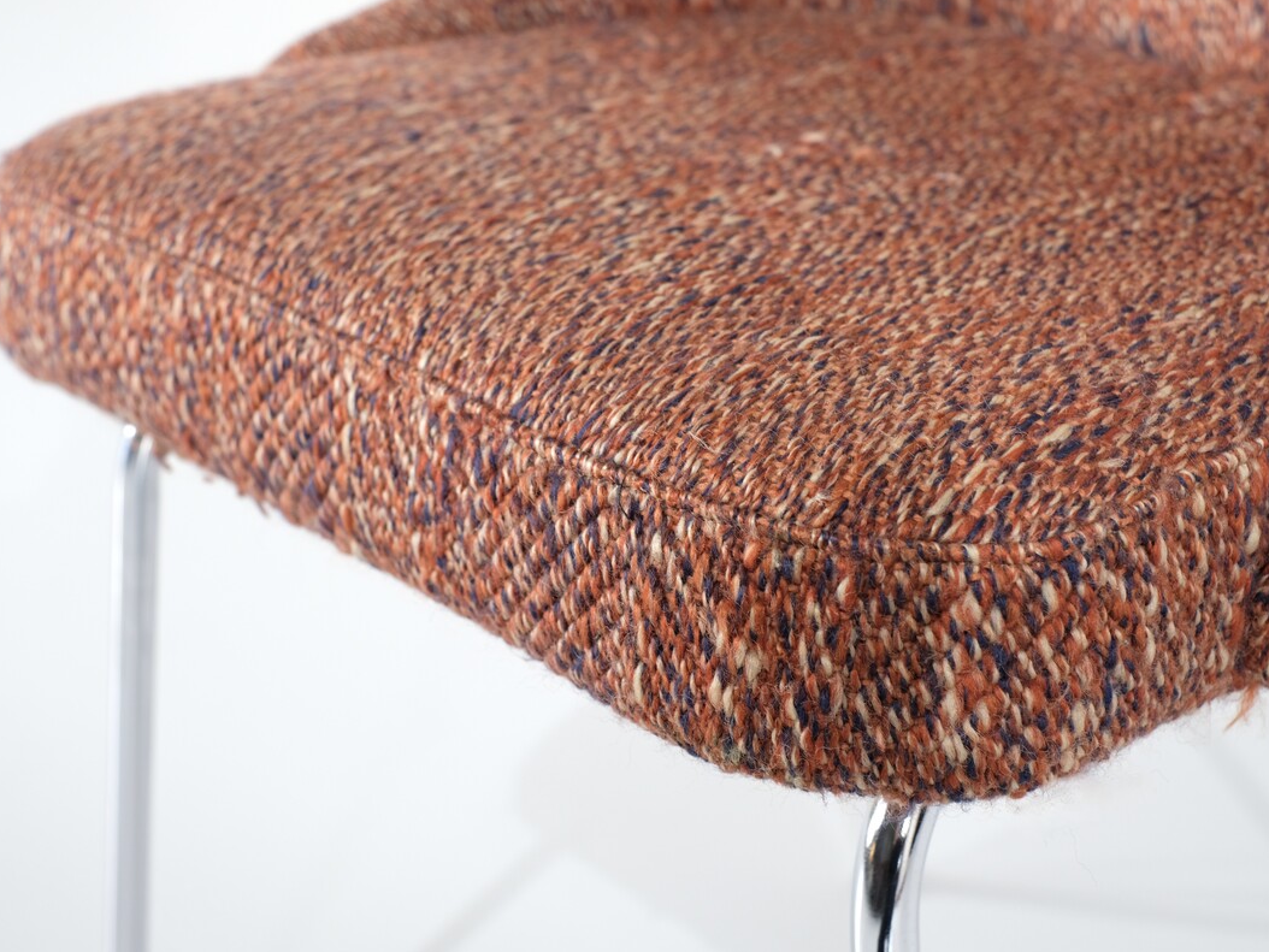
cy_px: 477
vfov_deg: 25.2
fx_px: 2127
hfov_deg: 33.2
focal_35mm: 58
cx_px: 608
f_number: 5.6
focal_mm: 35
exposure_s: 1/25
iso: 800
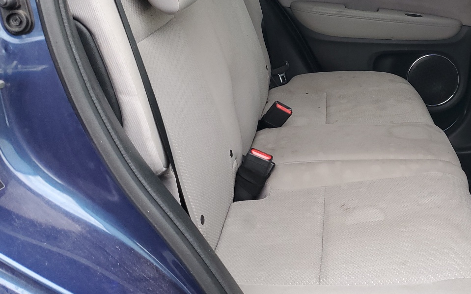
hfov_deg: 41.4
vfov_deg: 27.5
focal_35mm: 46
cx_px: 385
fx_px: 590
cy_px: 63
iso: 85
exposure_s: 1/50
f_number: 1.5
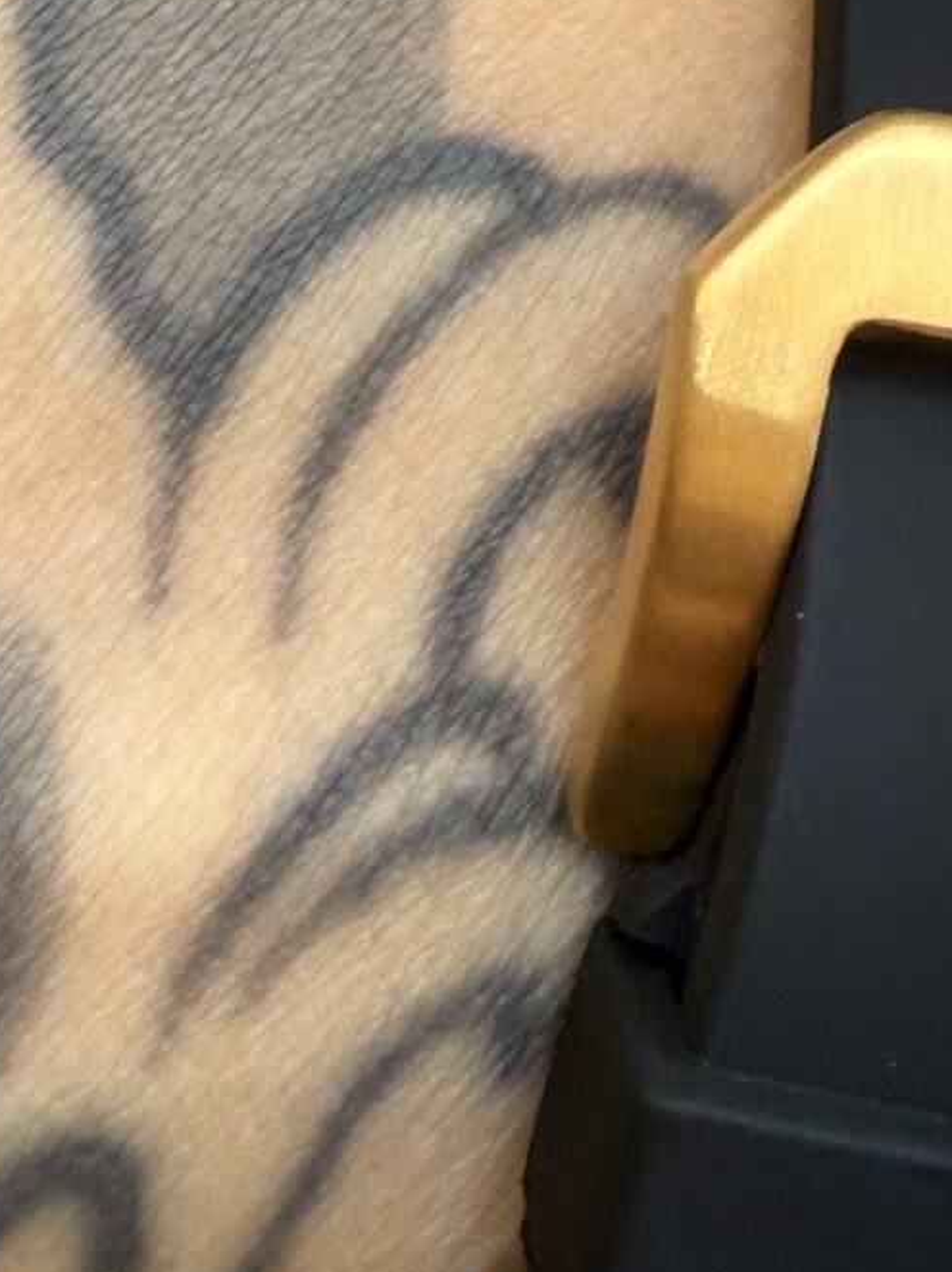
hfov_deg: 15.9
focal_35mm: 93
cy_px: 4
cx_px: 589
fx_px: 3414
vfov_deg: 20.4
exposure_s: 1/99
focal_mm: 2.22
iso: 40
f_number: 2.2
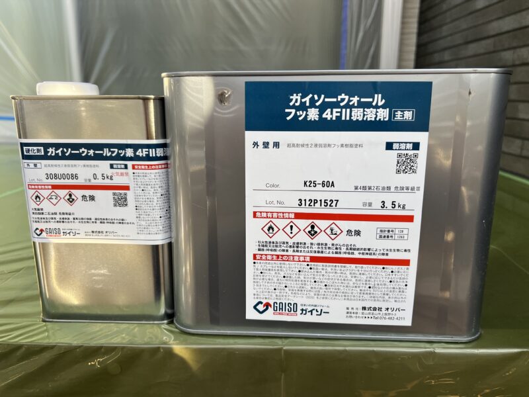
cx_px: 264
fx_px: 397
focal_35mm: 26
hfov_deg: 67.3
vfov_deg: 53.1
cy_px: 198
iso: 100
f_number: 1.5
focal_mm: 5.7
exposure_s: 1/121
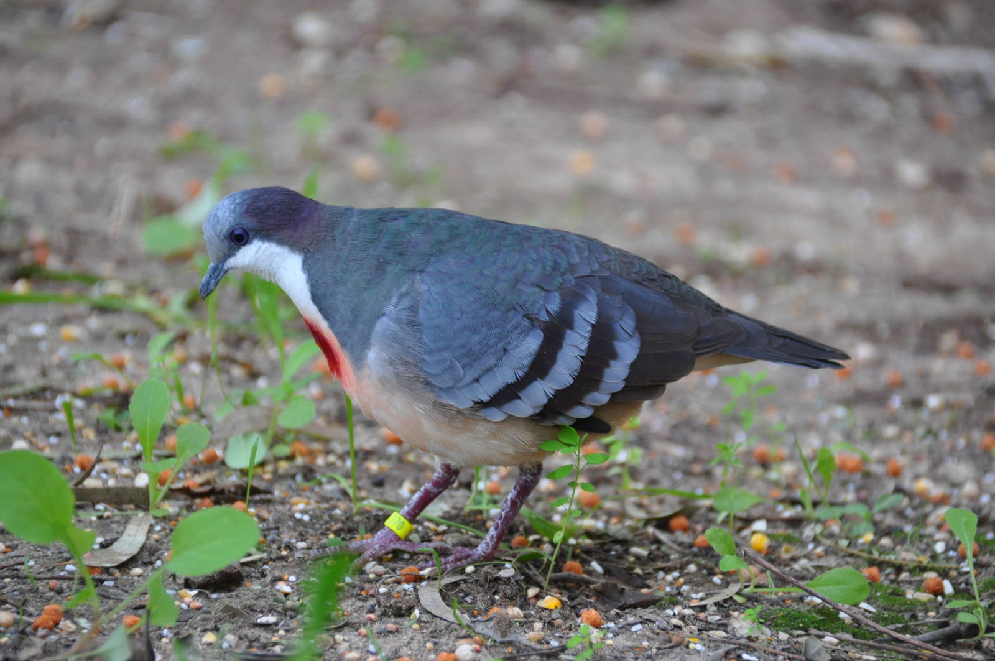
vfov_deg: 3.8
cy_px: 330
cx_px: 498
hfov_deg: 5.7
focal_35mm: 360
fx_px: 9939
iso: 1000
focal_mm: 240
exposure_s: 1/125
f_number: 5.6
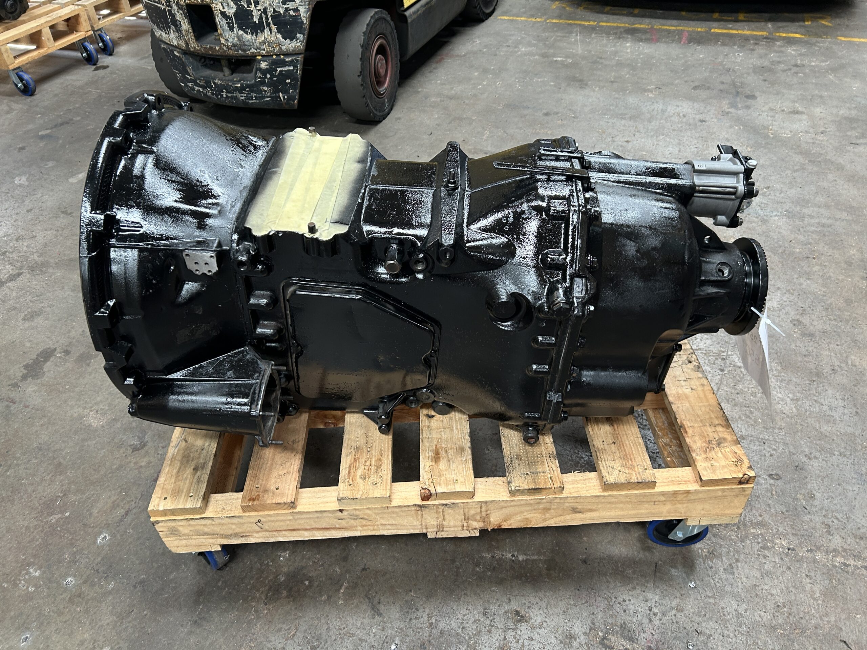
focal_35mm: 26
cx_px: 434
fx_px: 651
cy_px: 325
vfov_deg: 53.1
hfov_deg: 67.3
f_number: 1.5
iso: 125
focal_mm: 5.7
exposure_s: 1/80
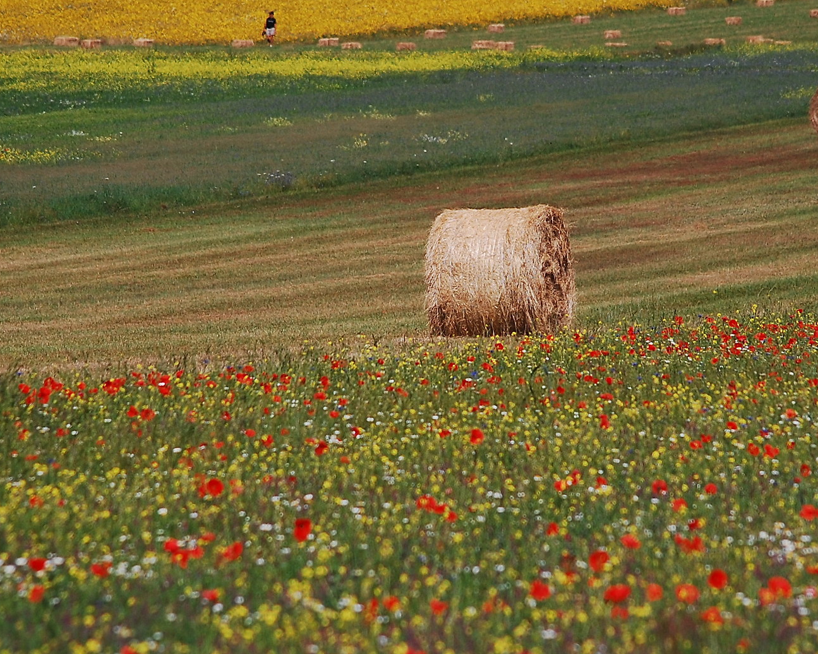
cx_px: 466
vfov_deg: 4.0
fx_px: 9466
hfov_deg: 4.9
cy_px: 298
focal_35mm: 391
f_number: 5
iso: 200
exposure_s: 1/1000
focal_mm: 150
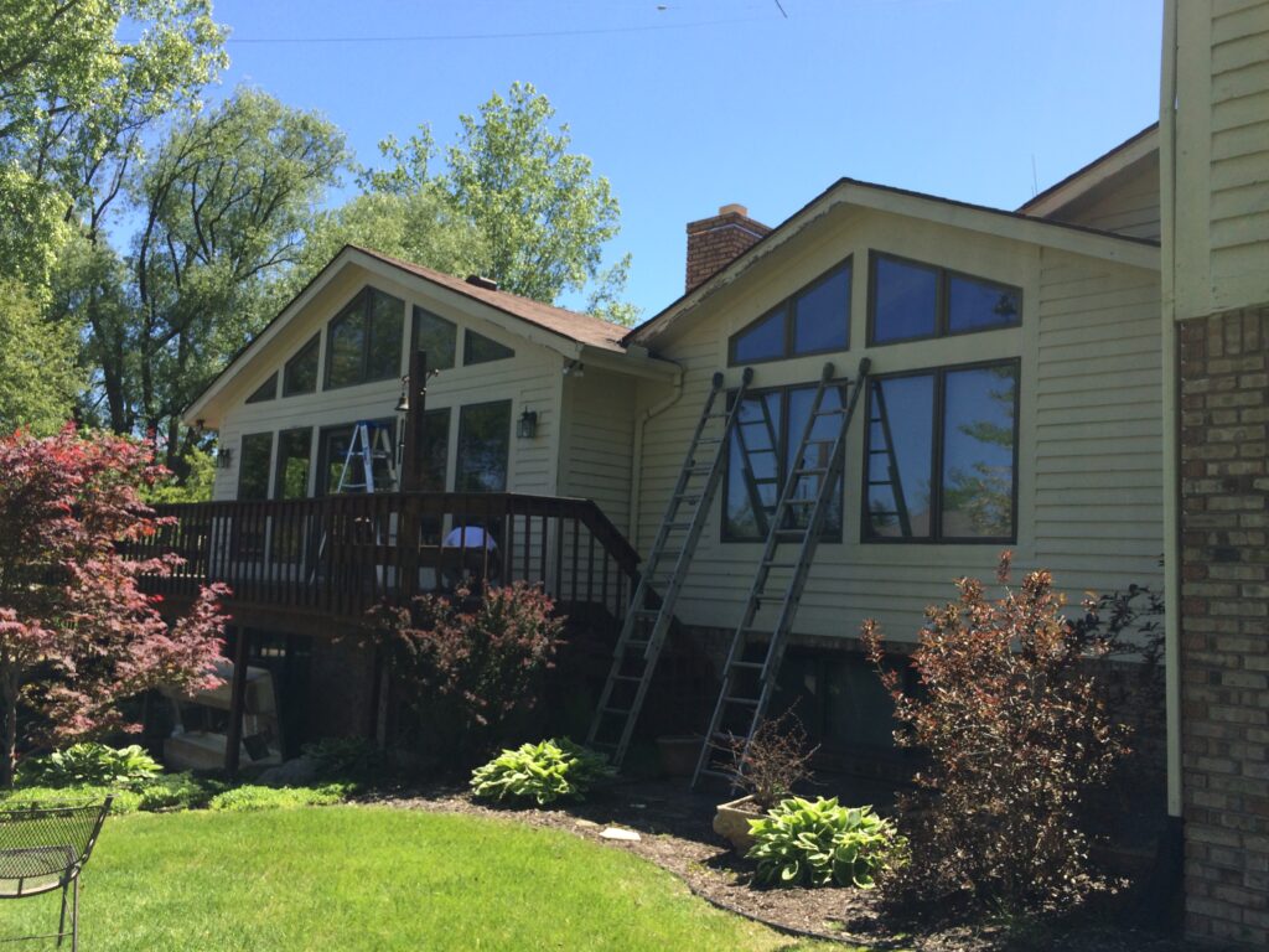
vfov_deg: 48.2
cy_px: 476
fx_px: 1063
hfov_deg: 61.7
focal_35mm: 29
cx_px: 634
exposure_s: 1/1208
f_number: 2.2
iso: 32
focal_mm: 4.15
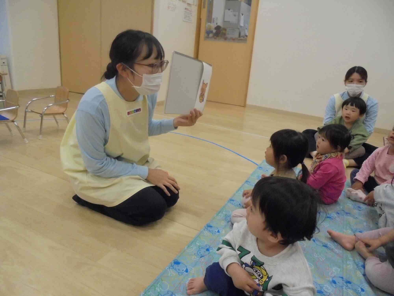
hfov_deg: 67.3
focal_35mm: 26
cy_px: 148
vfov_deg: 53.1
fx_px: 296
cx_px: 197
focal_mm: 4.6
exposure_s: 1/160
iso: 400
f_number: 3.5
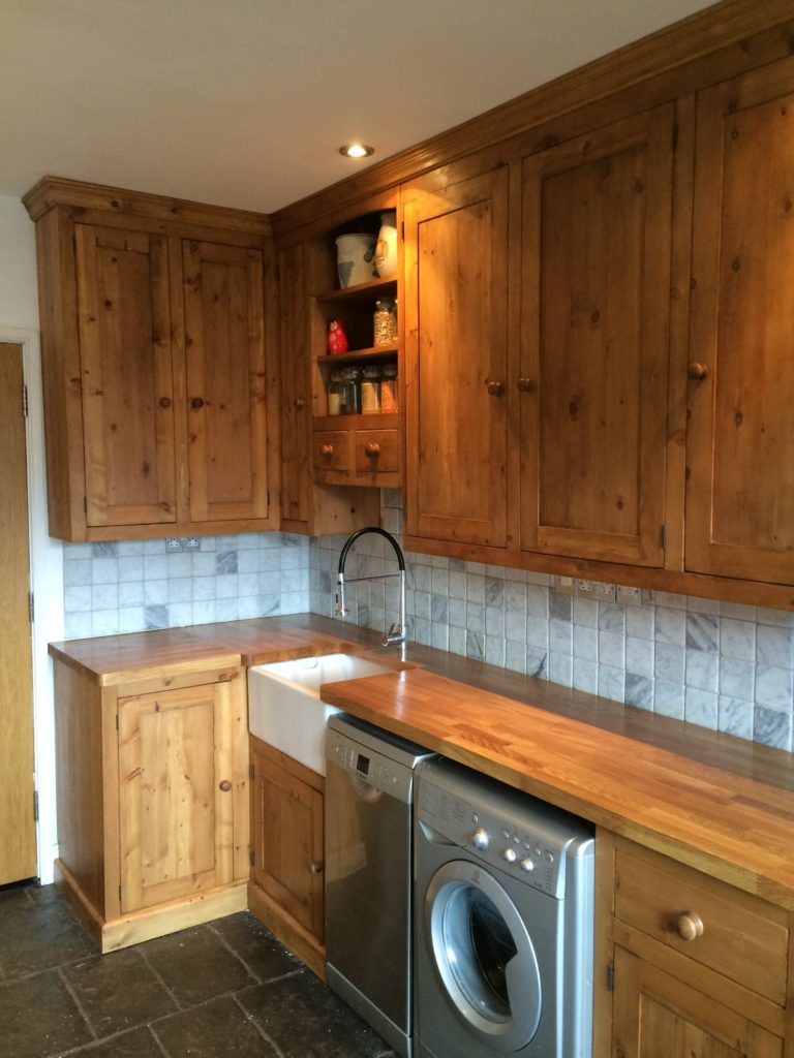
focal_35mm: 30
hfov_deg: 46.8
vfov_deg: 60.0
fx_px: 917
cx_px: 397
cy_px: 529
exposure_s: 1/30
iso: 160
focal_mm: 4.12
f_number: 2.2
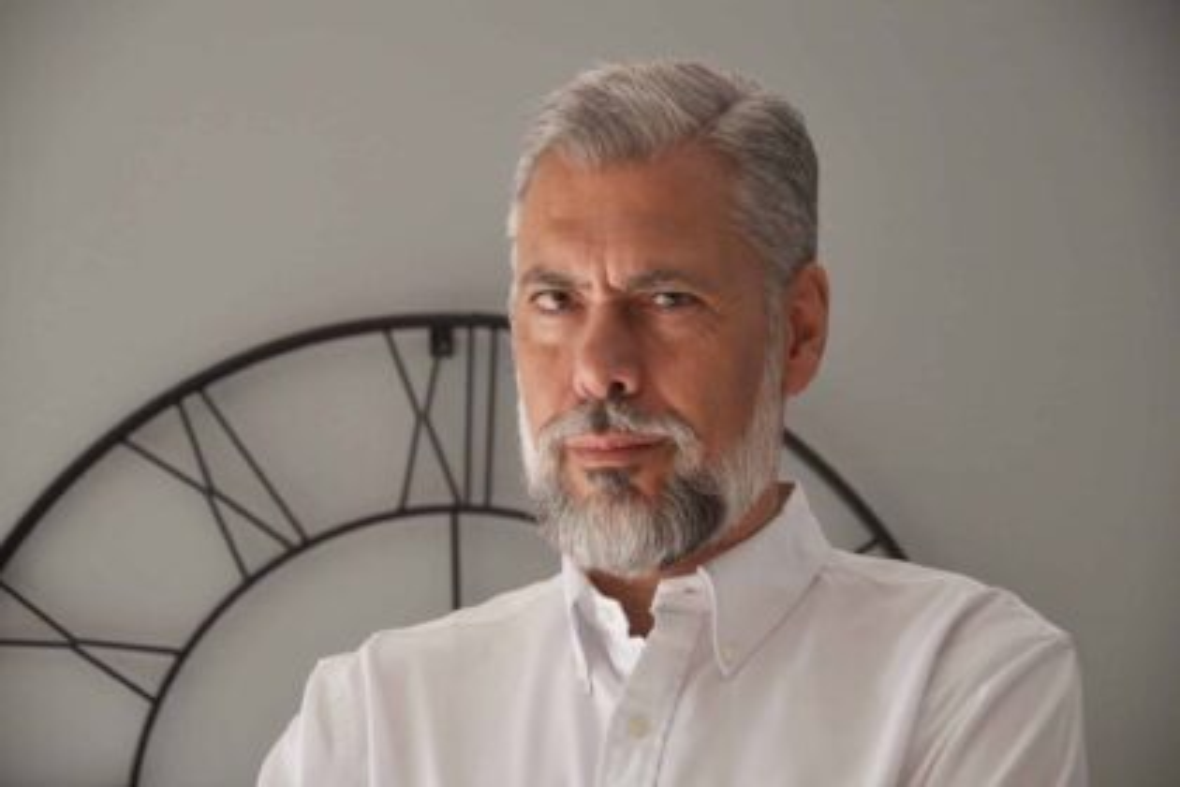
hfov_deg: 14.4
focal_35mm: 142
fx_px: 4670
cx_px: 590
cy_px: 394
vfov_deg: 9.6
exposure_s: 1/50
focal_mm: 95
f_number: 5.3
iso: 800
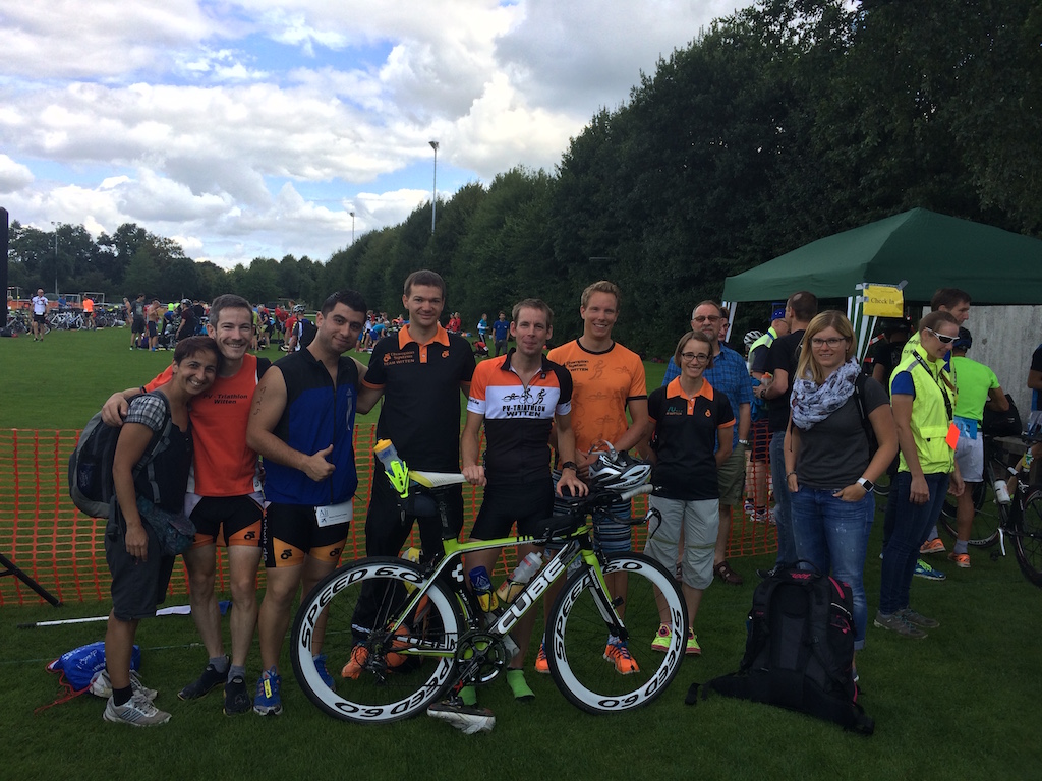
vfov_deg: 48.2
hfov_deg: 61.7
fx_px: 873
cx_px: 521
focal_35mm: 29
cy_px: 390
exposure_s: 1/954
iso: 32
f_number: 2.2
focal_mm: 4.15
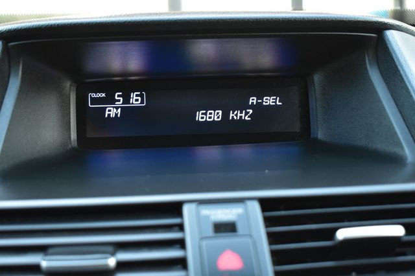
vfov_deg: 23.8
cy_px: 138
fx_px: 657
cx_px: 208
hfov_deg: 35.1
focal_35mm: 57
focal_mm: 38
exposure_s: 1/8
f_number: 4.8
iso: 1600
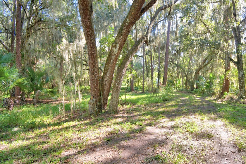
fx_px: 123
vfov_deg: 67.4
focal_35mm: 18
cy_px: 83
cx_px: 143
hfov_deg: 89.3
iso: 200
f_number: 4.5
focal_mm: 10
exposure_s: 1/200
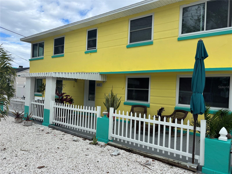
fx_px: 174
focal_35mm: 26
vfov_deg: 53.1
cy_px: 87
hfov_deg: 67.3
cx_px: 116
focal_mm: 5.96
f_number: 1.6
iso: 50
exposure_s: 1/2639
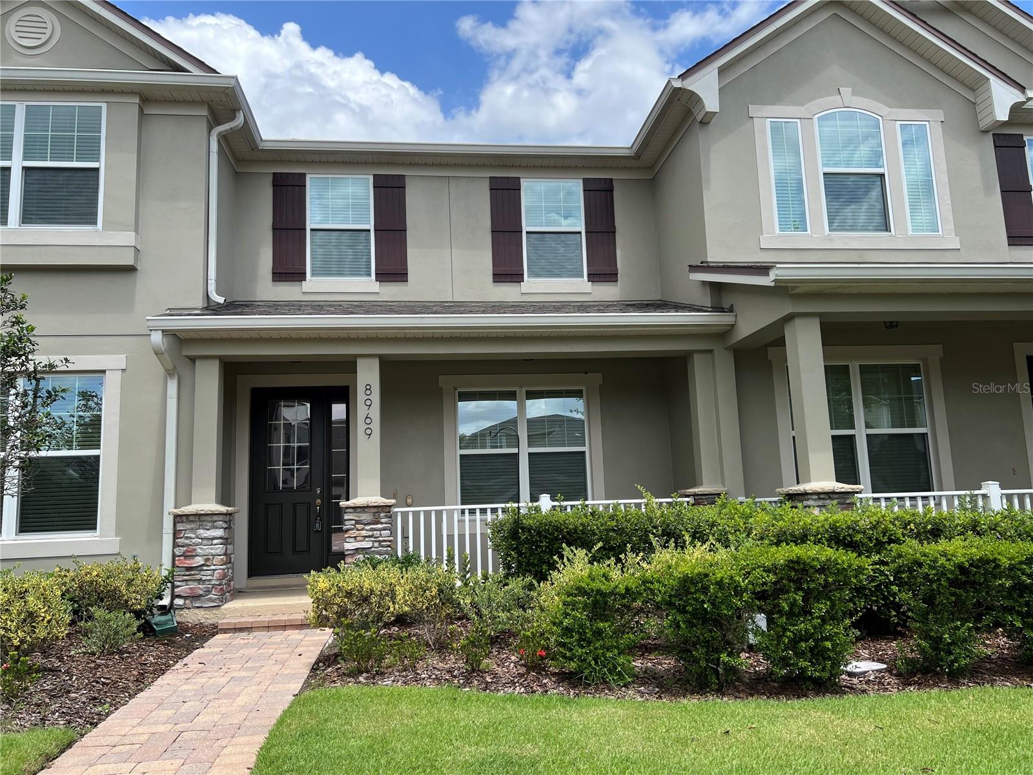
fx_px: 776
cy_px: 388
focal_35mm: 26
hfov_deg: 67.3
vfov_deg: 53.1
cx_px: 516
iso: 50
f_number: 1.5
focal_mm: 5.7
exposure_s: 1/1869
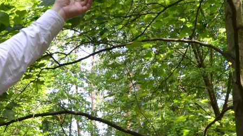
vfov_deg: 15.8
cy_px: 50
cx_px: 108
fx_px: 489
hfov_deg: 27.9
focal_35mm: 76
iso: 400
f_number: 5.6
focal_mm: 18
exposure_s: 1/125
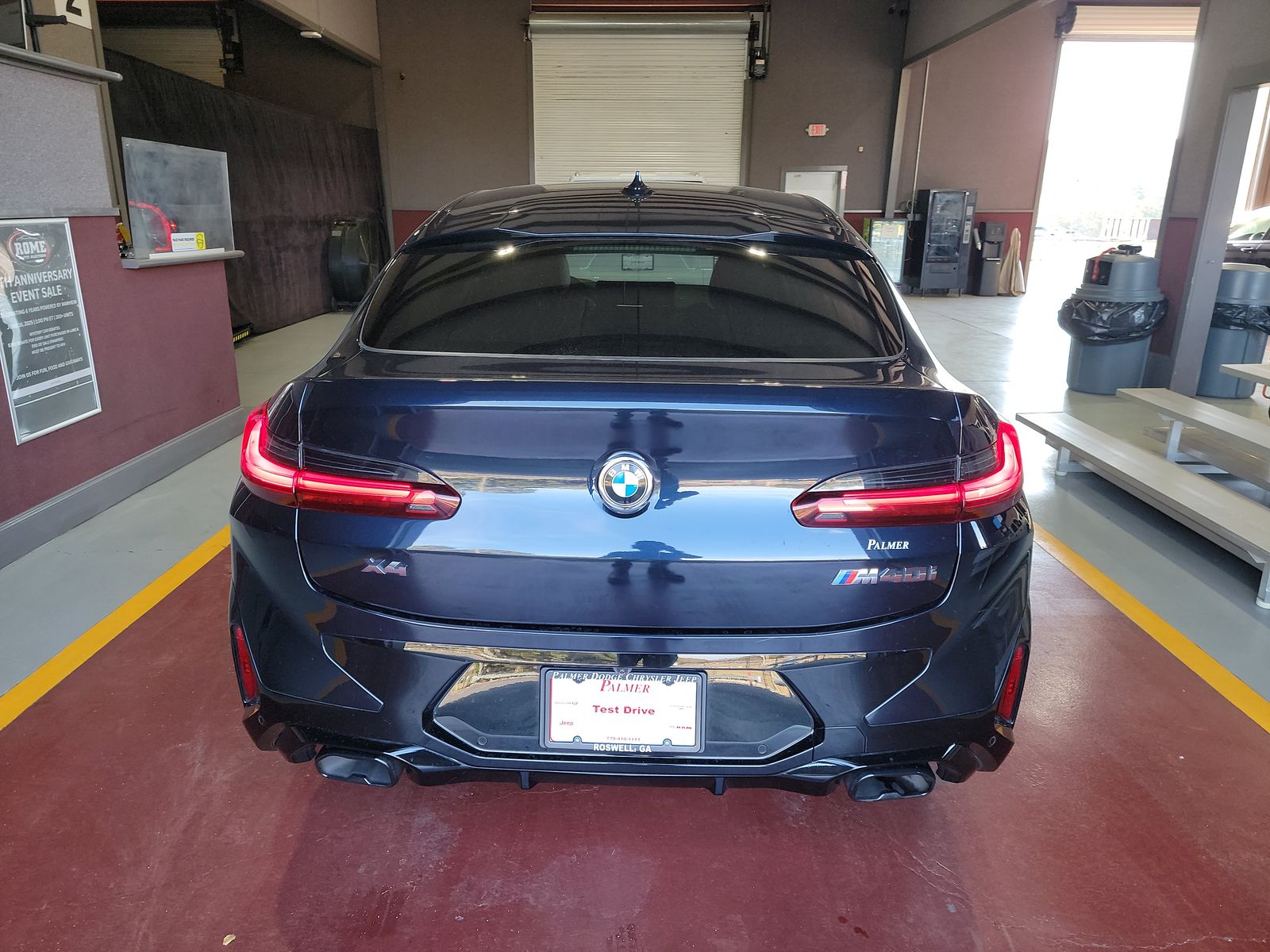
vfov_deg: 56.8
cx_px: 635
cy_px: 476
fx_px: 881
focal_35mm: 24
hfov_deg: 71.6
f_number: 1.8
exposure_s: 1/59
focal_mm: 6.7
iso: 139
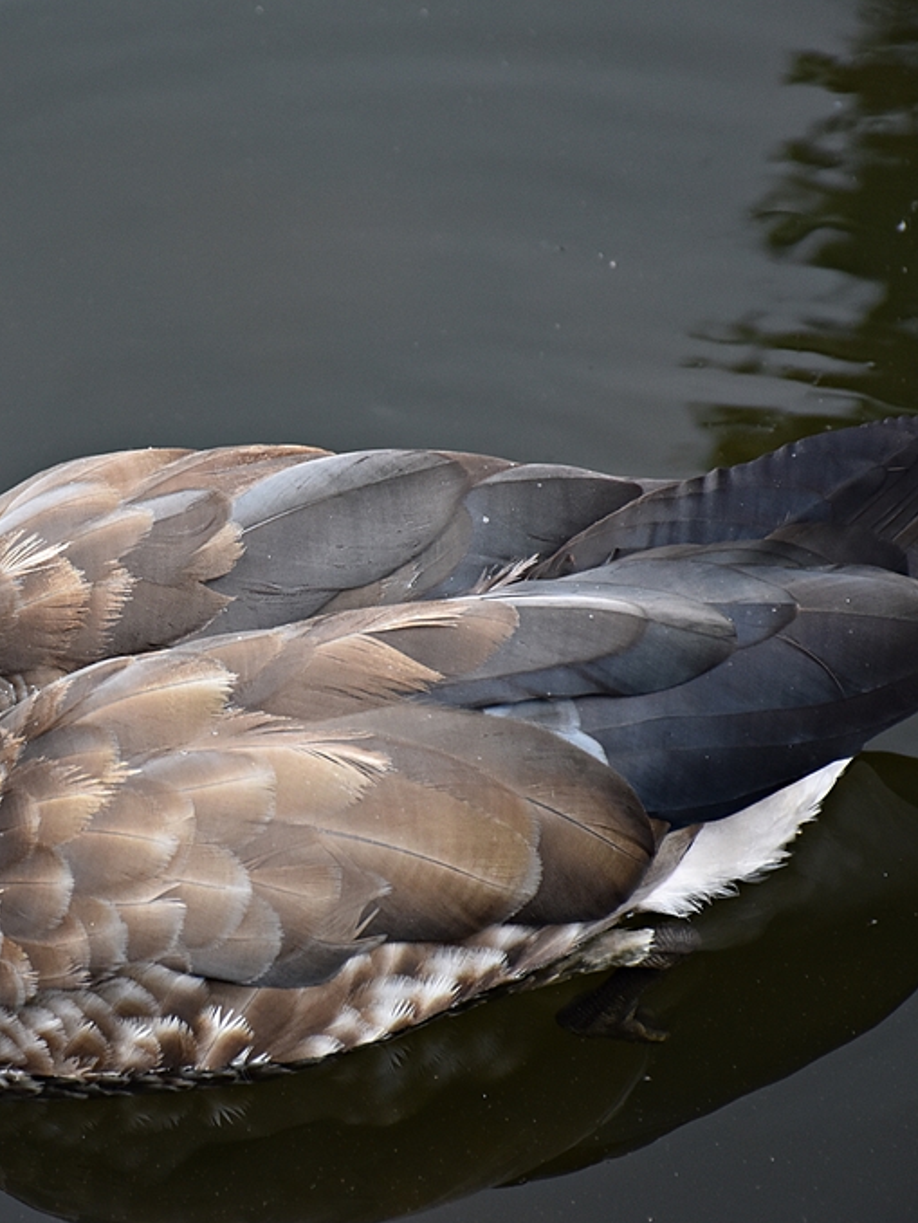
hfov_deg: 6.5
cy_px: 611
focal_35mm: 229
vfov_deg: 8.7
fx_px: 8083
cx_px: 114
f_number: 5.6
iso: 720
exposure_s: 1/250
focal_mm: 105
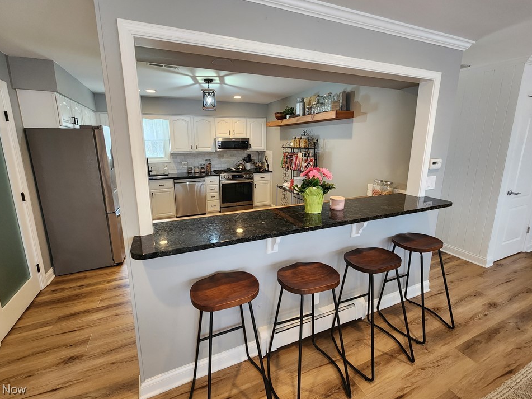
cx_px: 257
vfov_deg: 85.6
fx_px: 215
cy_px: 187
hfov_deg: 102.0
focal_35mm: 14
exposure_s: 1/60
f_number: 2.2
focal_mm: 2.2
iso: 320
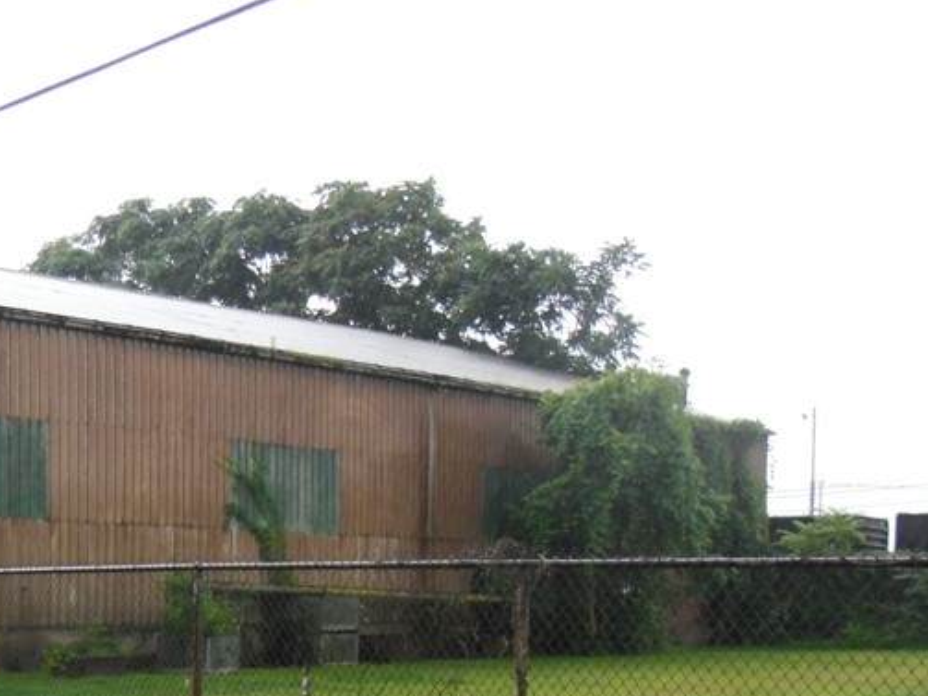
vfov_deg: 25.5
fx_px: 1474
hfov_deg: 34.1
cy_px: 665
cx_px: 210
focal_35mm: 55
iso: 200
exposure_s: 1/60
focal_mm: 4.9
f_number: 3.2
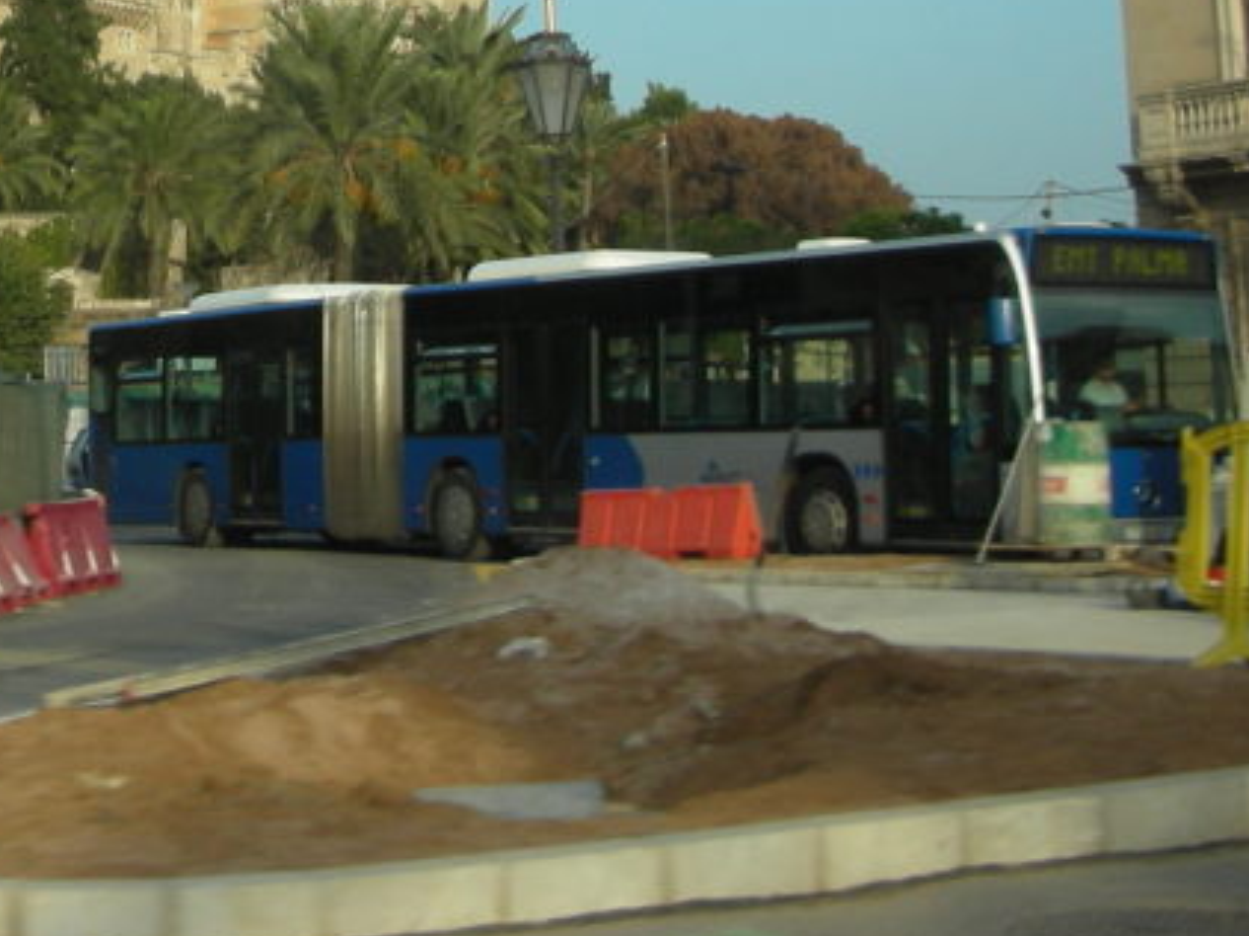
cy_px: -160
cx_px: 3
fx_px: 3065
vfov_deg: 16.7
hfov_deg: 22.2
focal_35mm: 85
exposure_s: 1/272
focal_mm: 5.8
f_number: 3
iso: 50
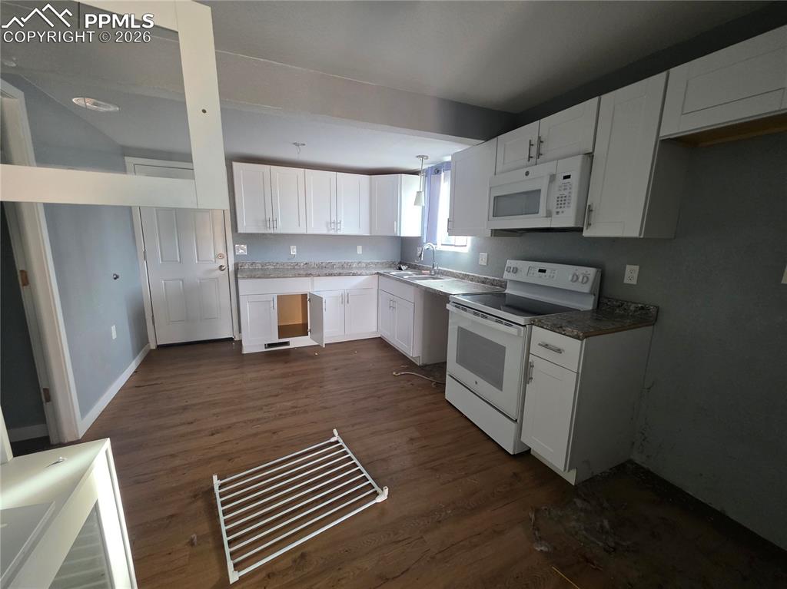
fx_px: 295
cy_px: 294
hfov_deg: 106.2
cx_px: 394
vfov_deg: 89.9
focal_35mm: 13
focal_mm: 2.2
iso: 400
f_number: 1.9
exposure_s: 1/60
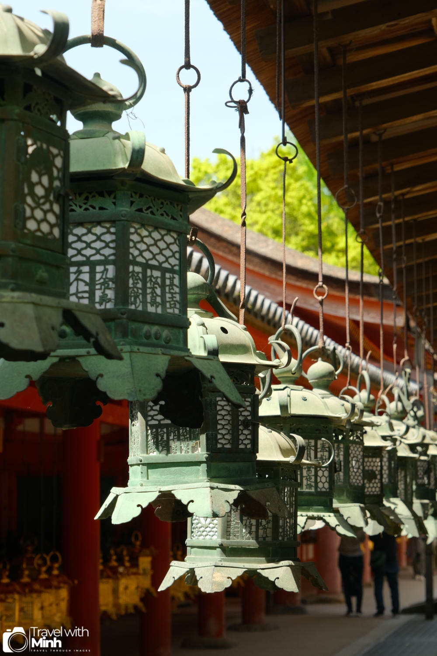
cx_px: 218
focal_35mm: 88
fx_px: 1602
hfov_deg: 15.5
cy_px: 328
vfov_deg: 23.1
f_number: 6.4
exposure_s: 1/200
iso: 400
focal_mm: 58.6
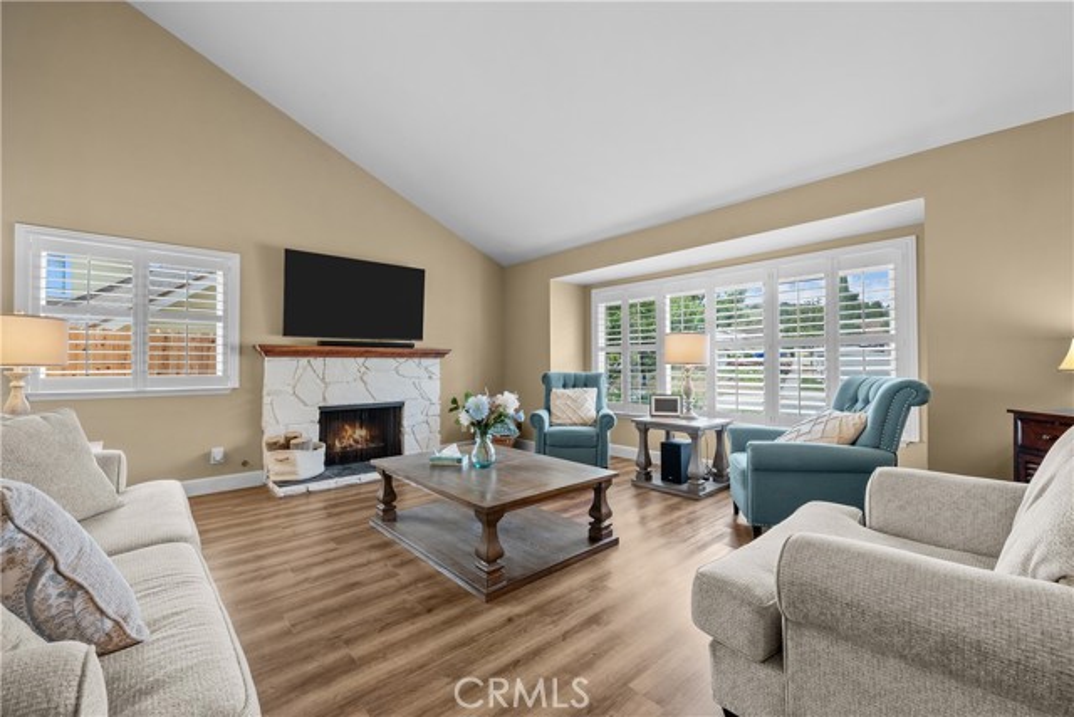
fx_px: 418
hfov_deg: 104.2
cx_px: 537
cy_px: 358
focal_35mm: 14
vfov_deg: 81.2
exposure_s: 1/2.5
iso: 250
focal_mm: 14
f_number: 9
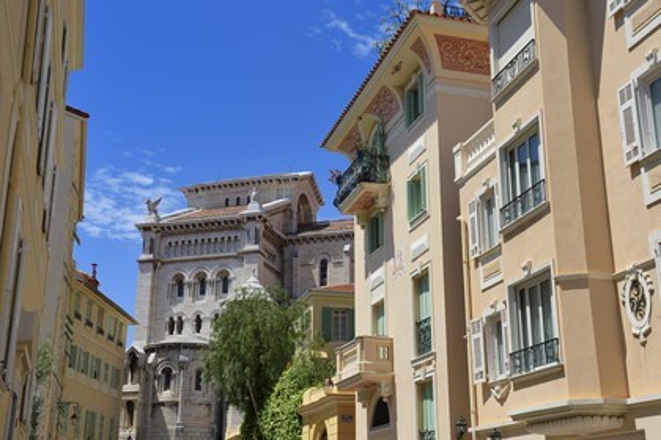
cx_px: 330
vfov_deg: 29.9
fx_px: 826
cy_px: 220
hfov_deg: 43.6
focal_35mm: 45
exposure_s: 1/250
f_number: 14
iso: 200
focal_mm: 45
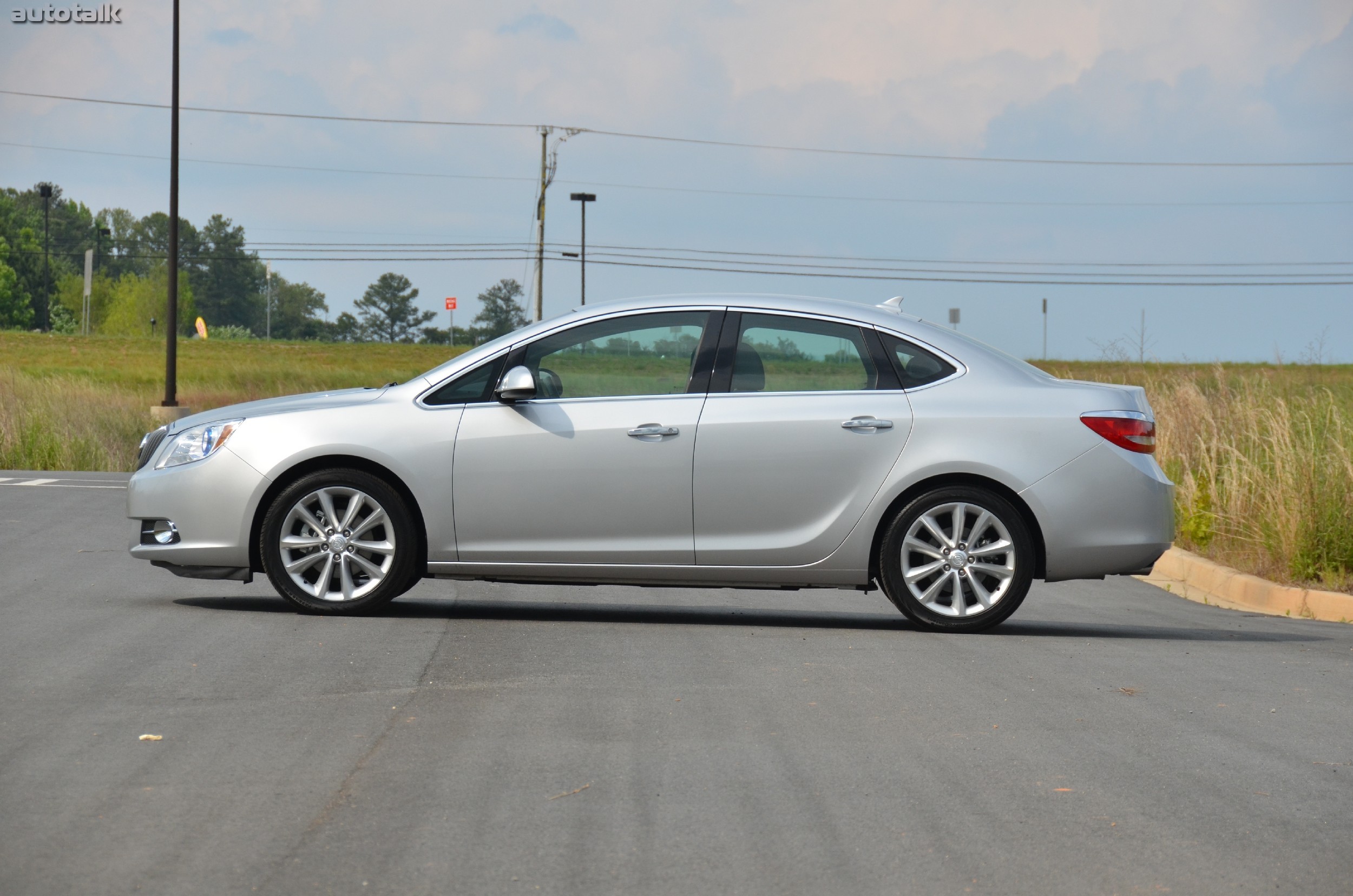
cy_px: 448
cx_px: 676
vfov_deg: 9.6
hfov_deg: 14.4
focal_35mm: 142
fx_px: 5345
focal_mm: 95
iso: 400
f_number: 7.1
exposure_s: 1/1600
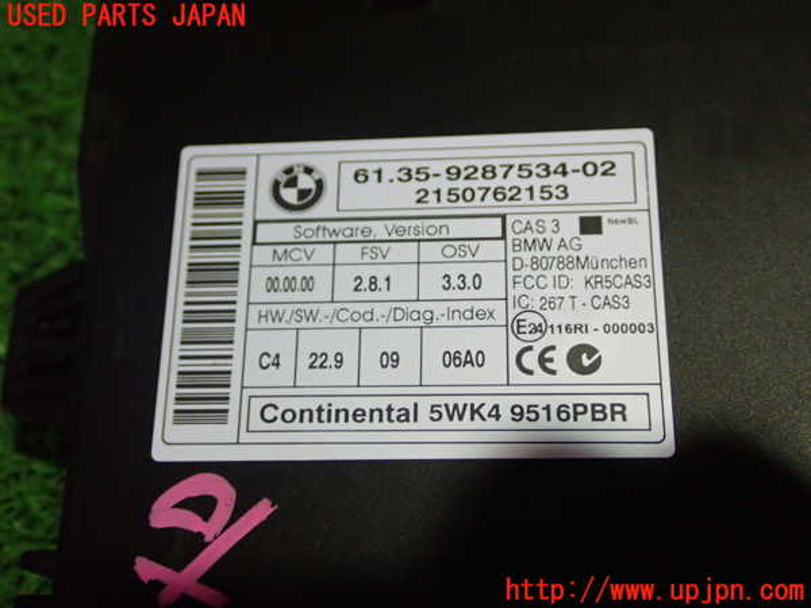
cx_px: 406
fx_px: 1101
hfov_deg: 40.4
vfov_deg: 30.9
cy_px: 304
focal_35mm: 47
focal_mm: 8.4
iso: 640
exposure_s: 1/50
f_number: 3.1
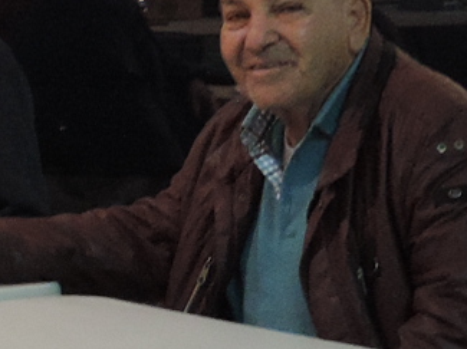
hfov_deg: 8.6
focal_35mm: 231
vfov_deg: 6.4
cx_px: 109
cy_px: 246
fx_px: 3113
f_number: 3.2
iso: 400
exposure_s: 1/20
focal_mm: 5.8
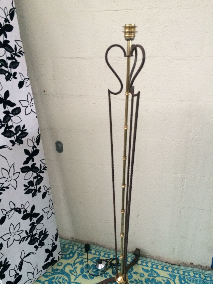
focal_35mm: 29
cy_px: 142
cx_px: 106
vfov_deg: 61.7
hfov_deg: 48.2
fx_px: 238
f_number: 2.2
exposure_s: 1/25
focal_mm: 4.15
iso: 320
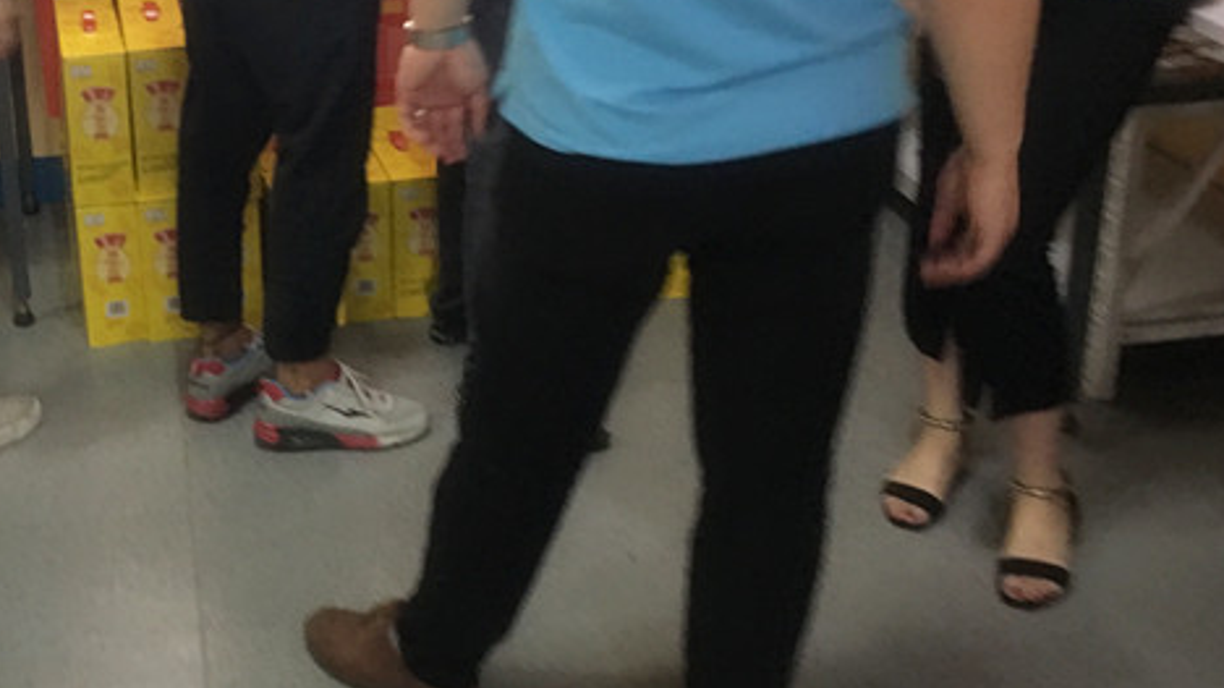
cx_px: 272
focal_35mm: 54
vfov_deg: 22.2
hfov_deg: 37.3
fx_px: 1752
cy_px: 285
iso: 100
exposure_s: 1/4
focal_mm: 4.15
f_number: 2.2
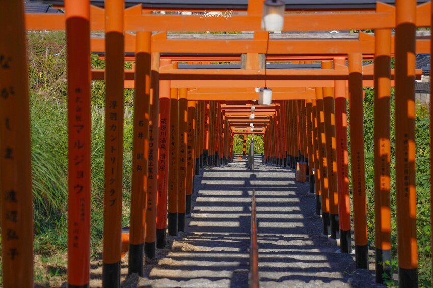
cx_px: 216
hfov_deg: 28.9
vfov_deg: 19.4
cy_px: 144
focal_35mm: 70
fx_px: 842
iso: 100
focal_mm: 70
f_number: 2.8
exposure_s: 1/1250
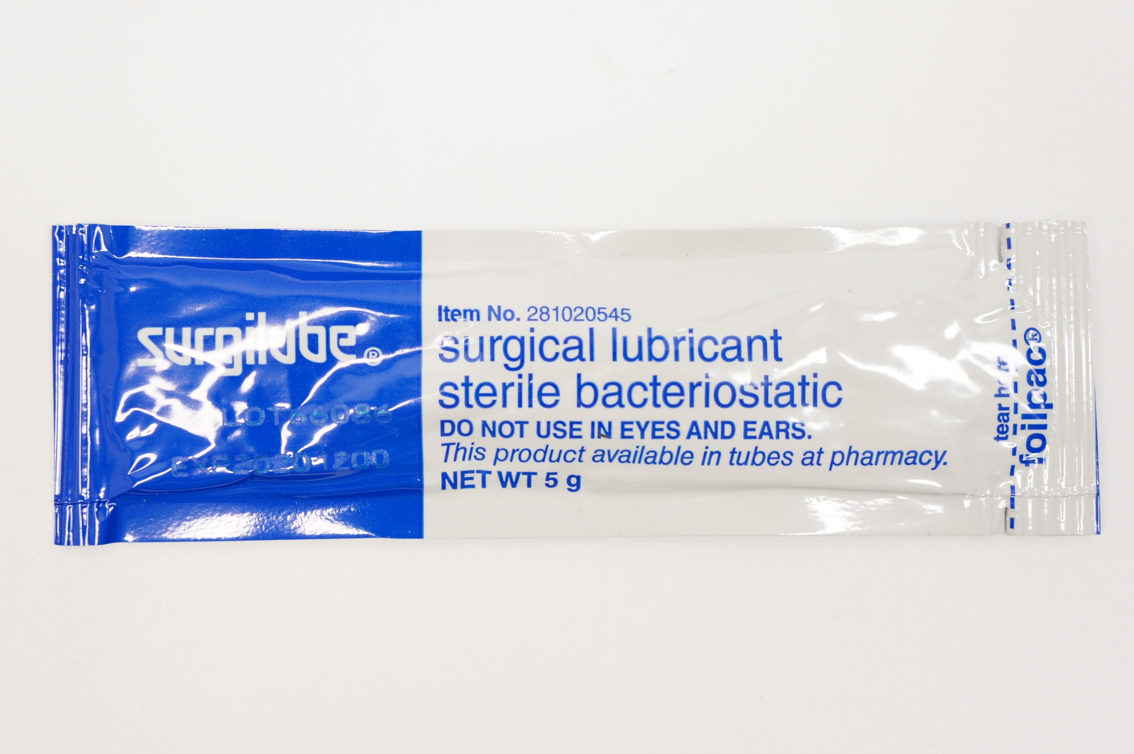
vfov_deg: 23.7
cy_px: 377
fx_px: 1794
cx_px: 567
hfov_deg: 35.1
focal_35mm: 57
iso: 400
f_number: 5.6
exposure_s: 1/60
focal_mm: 38
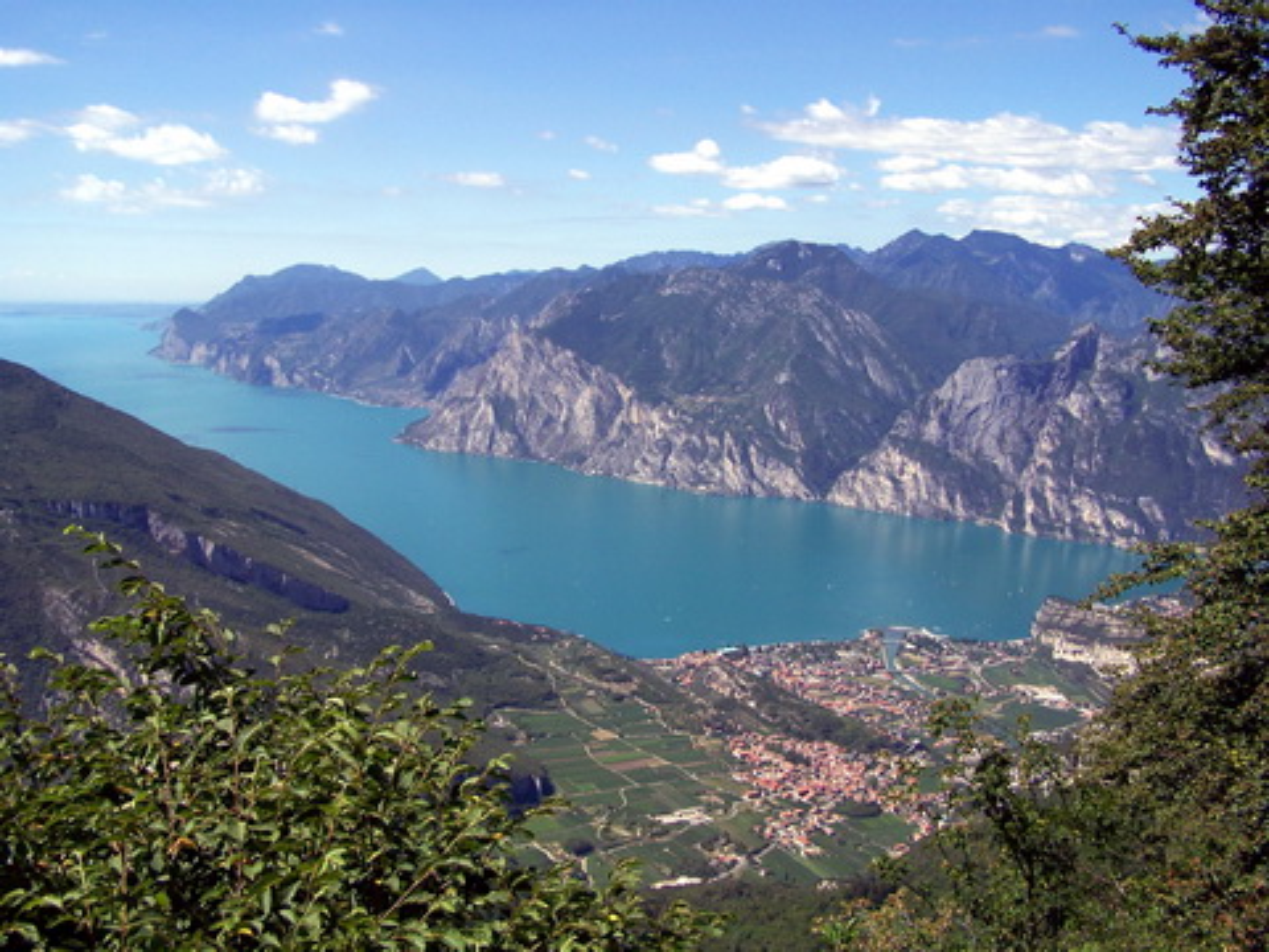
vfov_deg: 37.7
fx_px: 1393
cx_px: 634
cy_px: 476
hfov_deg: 49.0
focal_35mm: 38
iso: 64
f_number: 4
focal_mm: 6.3
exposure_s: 1/640
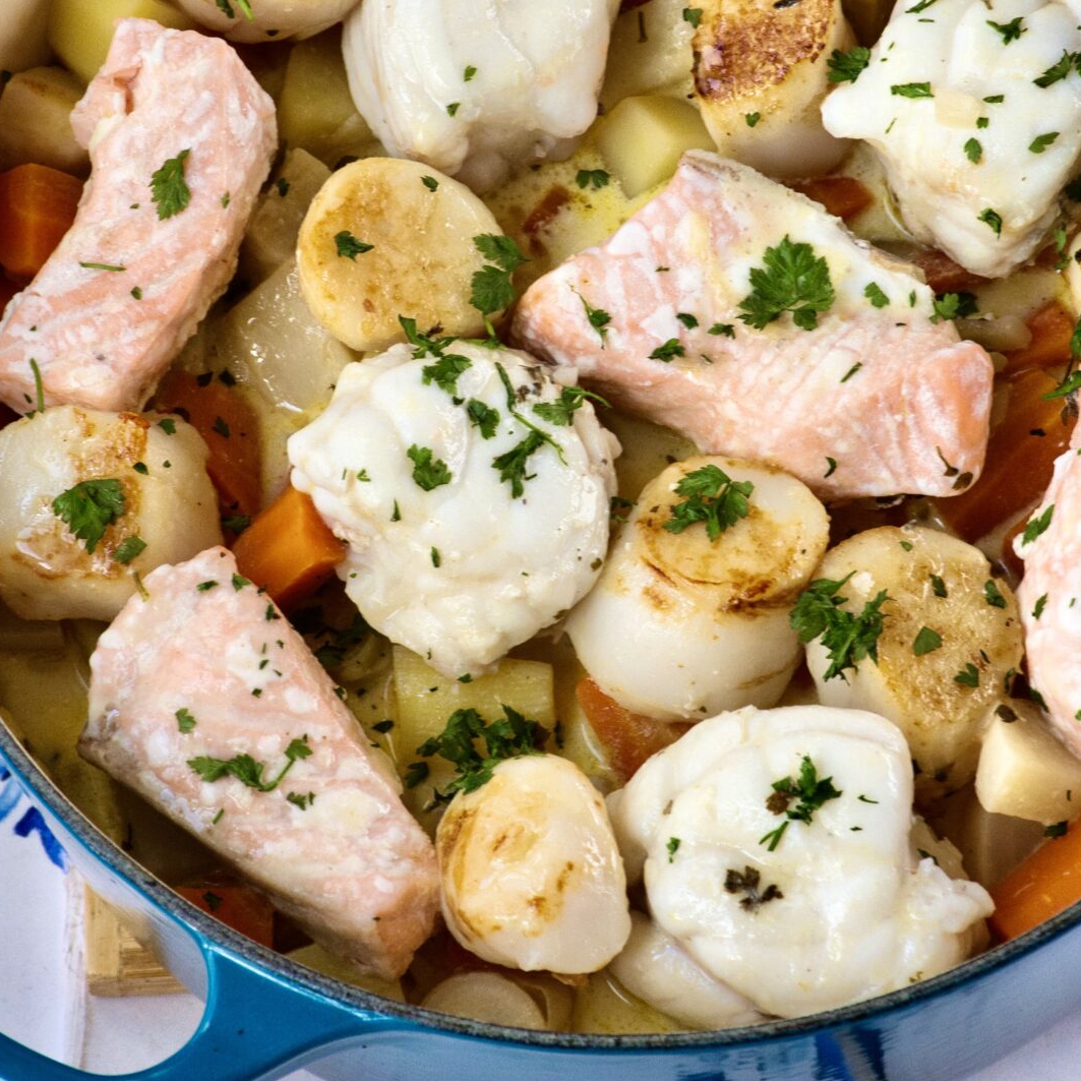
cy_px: 363
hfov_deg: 7.7
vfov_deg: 7.7
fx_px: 8010
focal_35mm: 227
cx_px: 566
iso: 800
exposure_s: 1/80
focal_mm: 105
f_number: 10
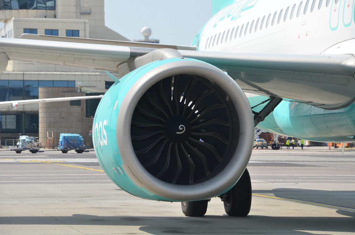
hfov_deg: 13.1
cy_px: 118
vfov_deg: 8.7
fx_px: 1550
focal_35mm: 158
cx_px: 178
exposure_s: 1/320
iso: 160
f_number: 9
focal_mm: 105
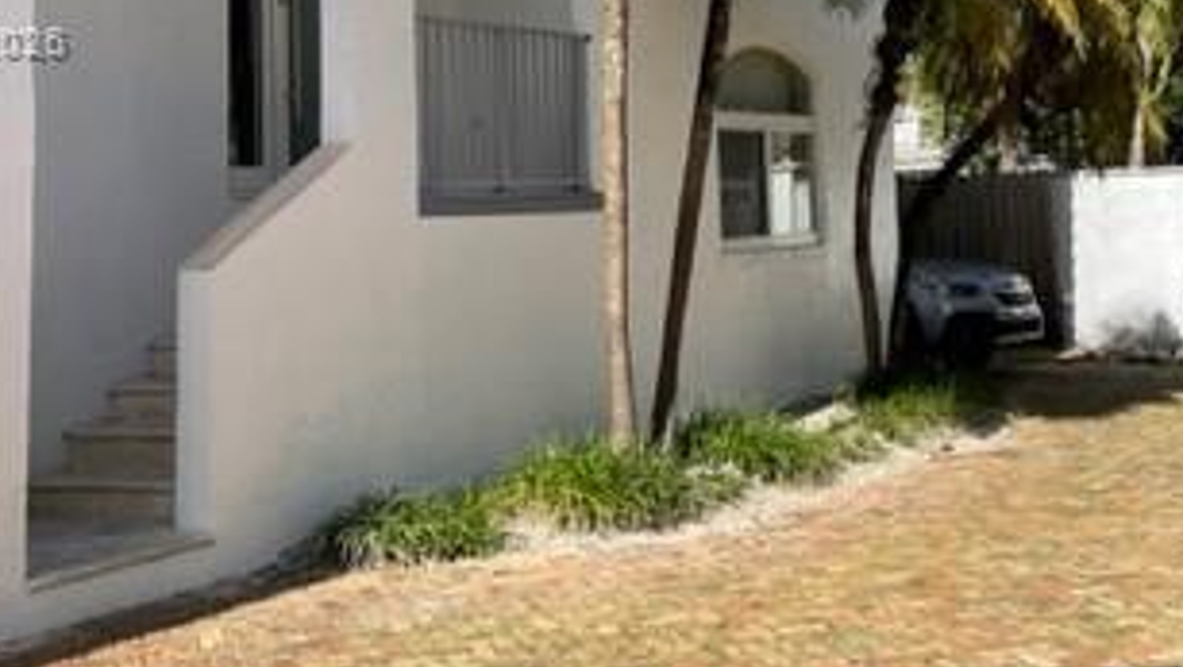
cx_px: 771
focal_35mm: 59
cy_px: 42
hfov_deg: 35.2
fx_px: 1852
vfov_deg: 19.9
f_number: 1.6
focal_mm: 4.2
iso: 32
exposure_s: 1/2257
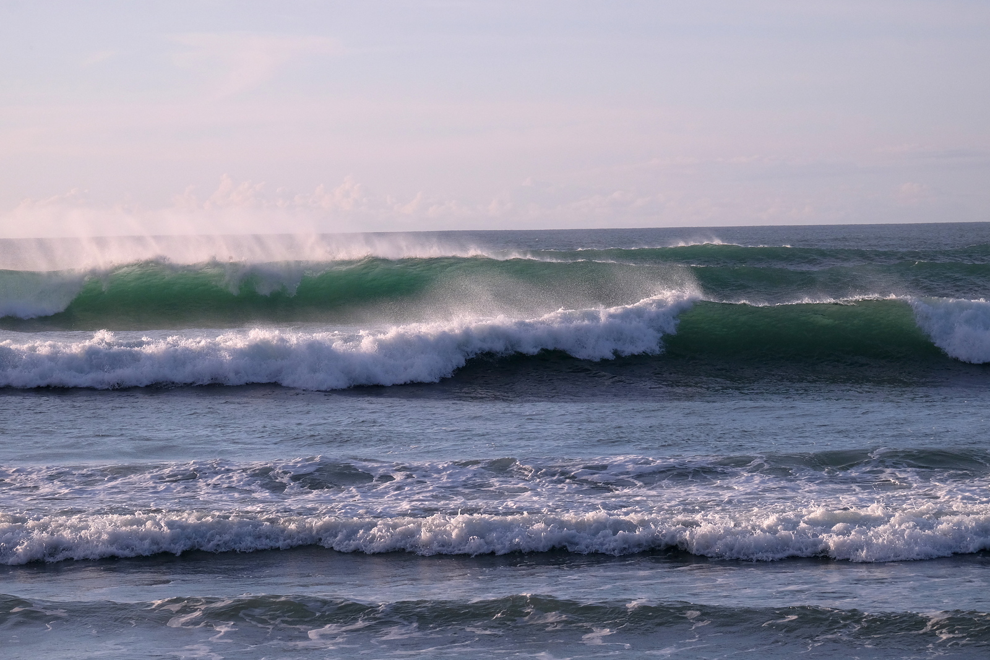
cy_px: 330
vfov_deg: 9.6
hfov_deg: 14.3
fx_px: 3933
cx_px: 495
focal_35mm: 143
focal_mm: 95.4
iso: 800
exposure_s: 1/1000
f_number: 11
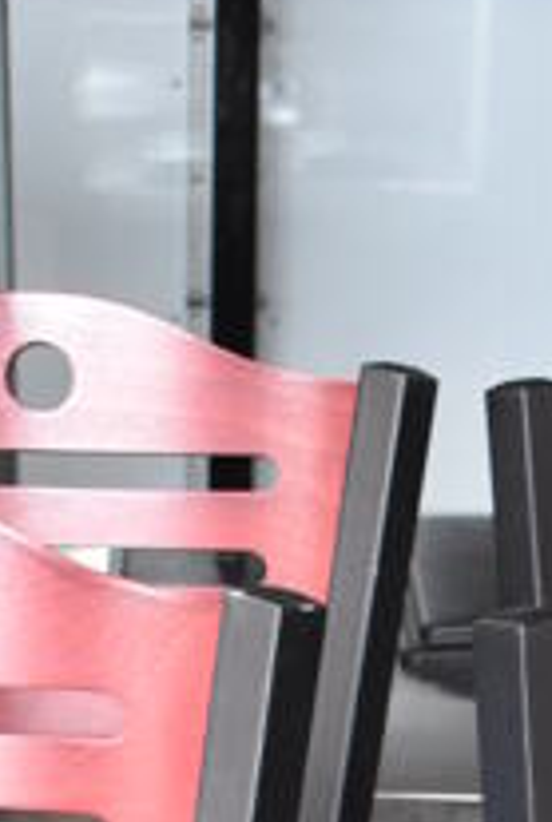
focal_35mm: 132
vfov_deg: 13.4
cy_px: 1626
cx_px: 349
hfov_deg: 10.4
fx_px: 3021
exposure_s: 1/125
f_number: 3.5
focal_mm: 20
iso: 2800
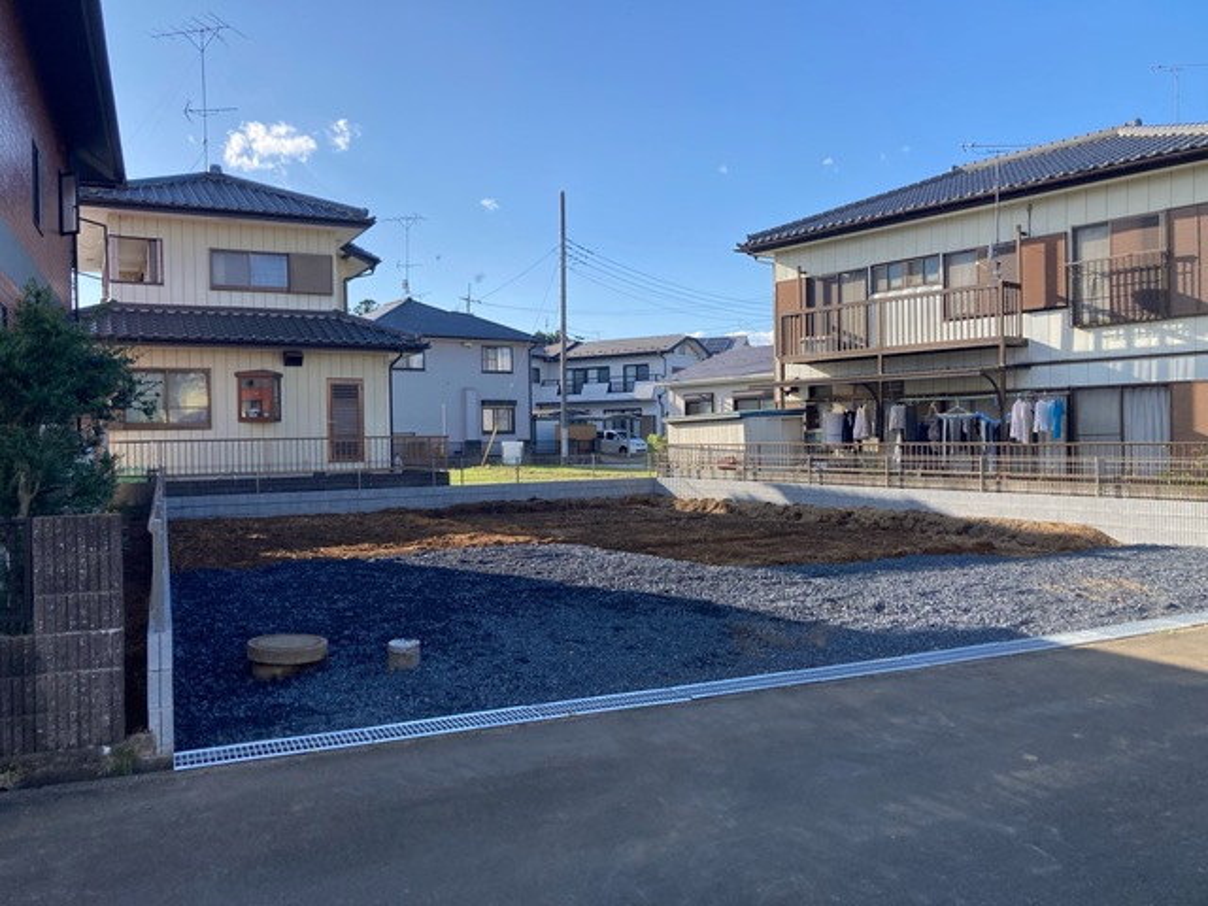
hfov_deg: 63.4
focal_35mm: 28
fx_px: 977
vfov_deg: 49.7
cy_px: 453
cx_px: 604
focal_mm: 3.99
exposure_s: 1/1200
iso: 20
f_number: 1.8
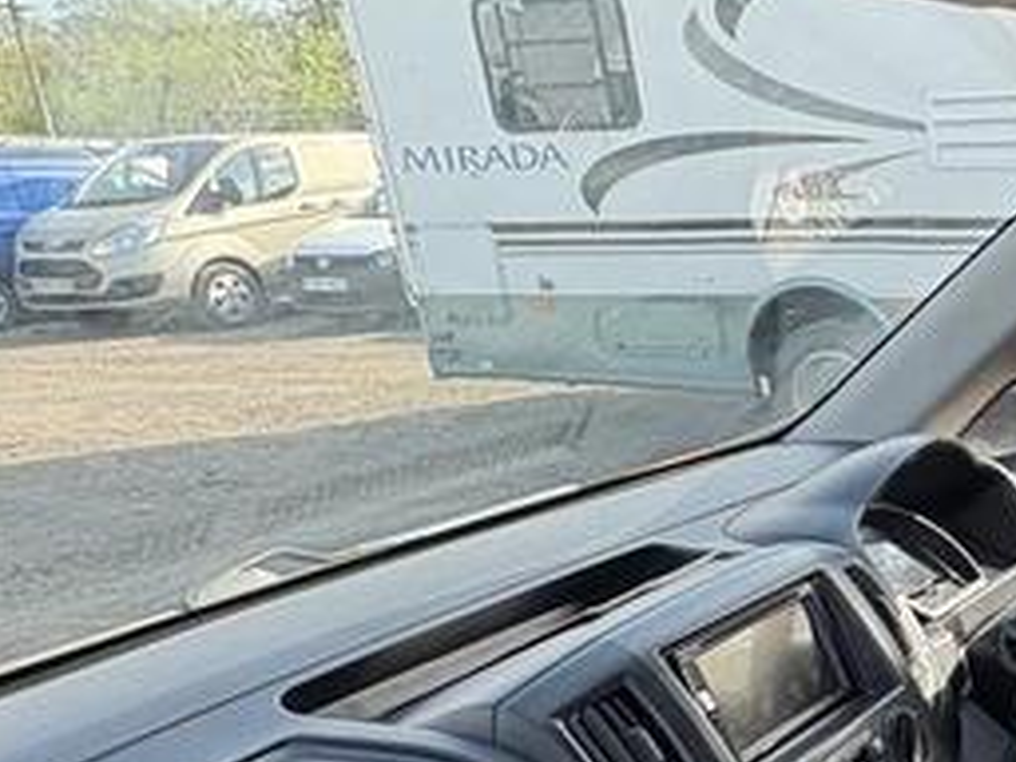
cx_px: 1318
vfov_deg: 29.1
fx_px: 1438
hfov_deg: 30.7
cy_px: 591
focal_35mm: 49
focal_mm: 2.22
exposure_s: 1/247
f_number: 2.2
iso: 64
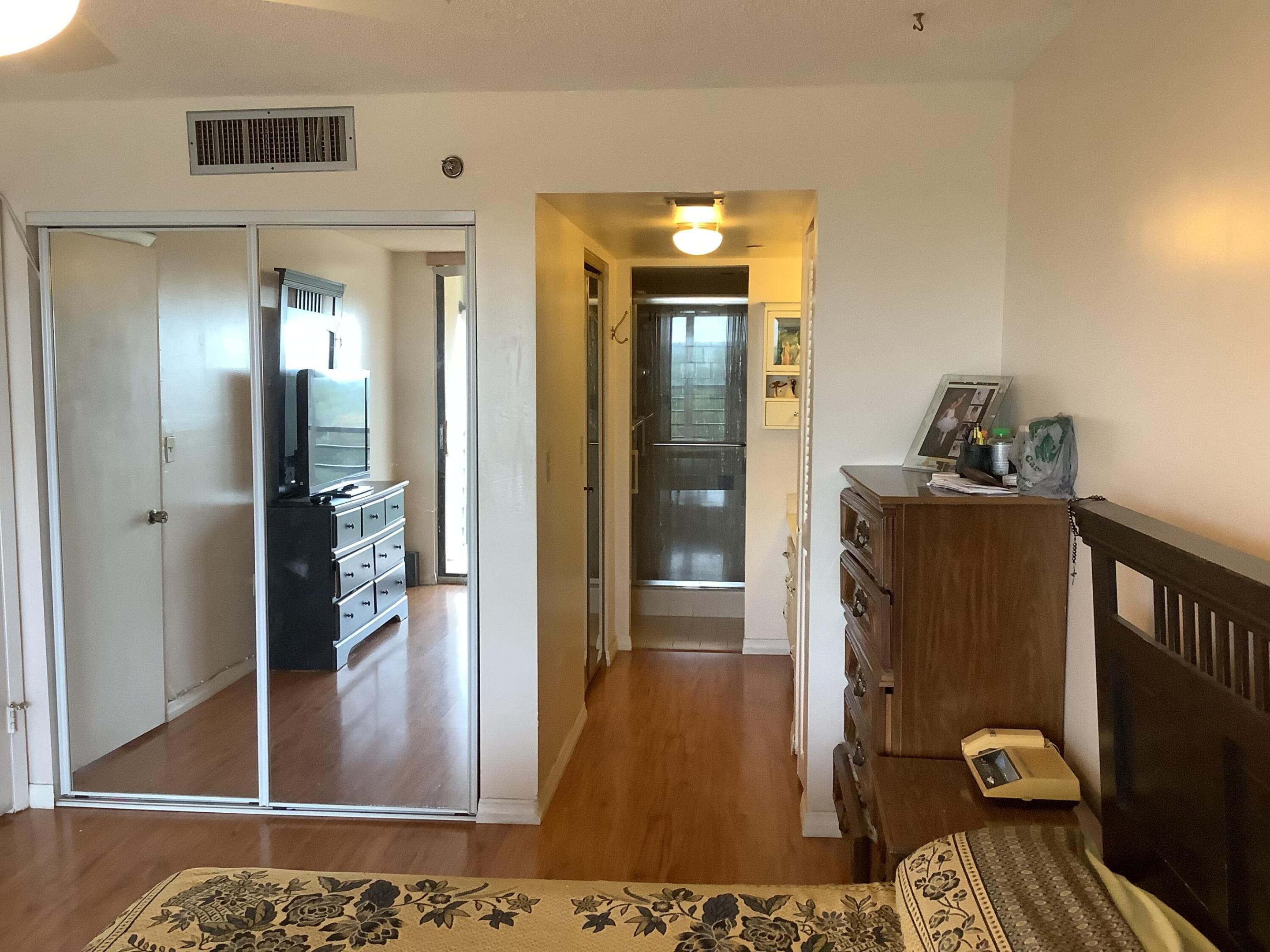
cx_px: 635
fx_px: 1137
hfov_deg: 58.4
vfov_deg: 45.4
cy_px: 476
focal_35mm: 31
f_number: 2.4
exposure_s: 1/60
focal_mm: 3.3
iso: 200
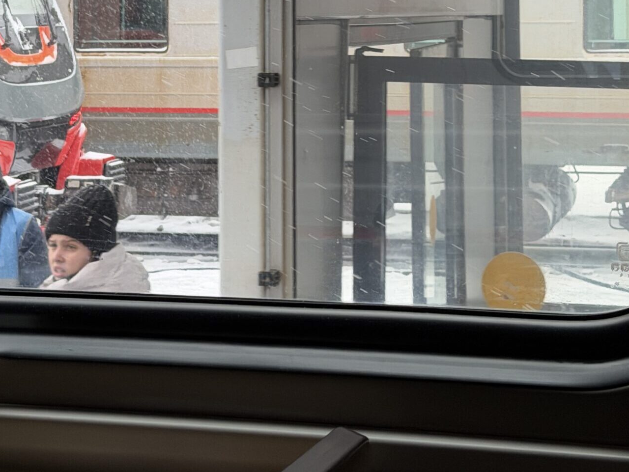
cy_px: 130
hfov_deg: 27.0
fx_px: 1309
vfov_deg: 20.3
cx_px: 272
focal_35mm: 72
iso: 100
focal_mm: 6.76
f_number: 1.78
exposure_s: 1/110
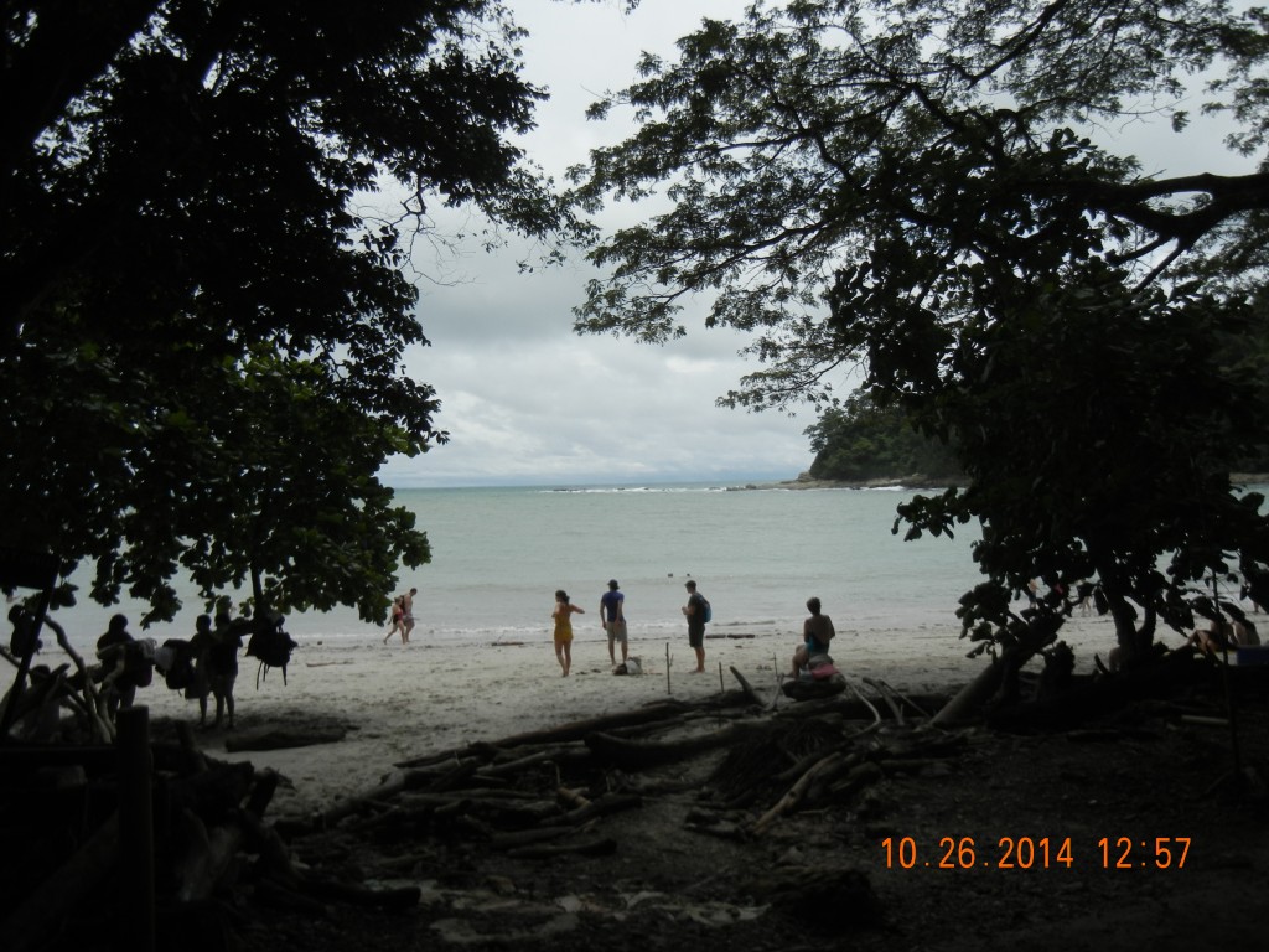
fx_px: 1100
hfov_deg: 60.0
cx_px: 634
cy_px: 476
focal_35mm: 30
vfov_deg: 46.8
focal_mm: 5.4
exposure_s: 1/789
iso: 160
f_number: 7
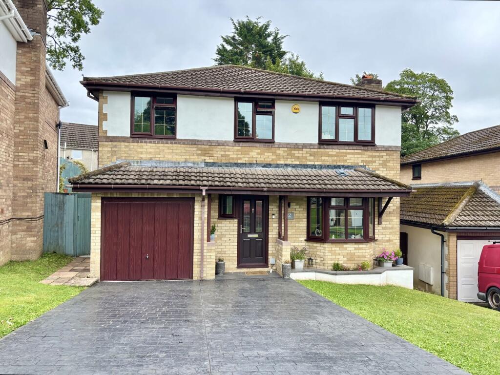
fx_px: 376
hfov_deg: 67.3
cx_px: 250
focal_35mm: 26
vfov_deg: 53.1
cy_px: 188
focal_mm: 5.96
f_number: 1.6
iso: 50
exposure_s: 1/894
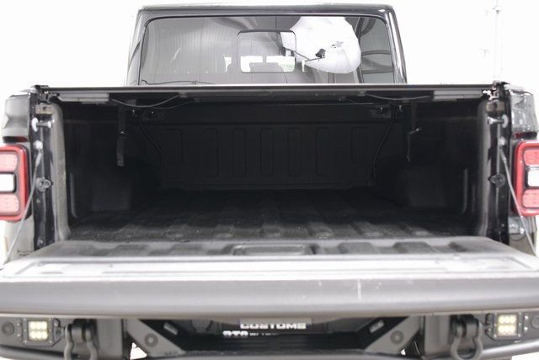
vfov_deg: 30.9
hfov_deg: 45.0
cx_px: 270
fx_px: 651
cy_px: 180
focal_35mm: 44
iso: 1600
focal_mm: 29
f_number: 2.8
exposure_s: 1/15
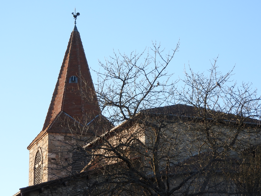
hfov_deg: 14.7
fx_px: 1010
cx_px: 125
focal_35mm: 134
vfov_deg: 11.1
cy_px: 106
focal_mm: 20.6
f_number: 5
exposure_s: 1/200
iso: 100
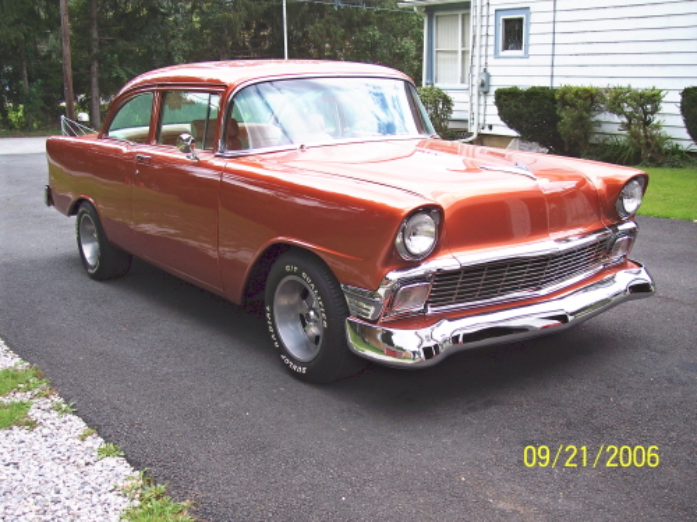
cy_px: 261
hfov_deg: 47.9
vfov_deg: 36.8
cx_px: 348
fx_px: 785
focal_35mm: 39
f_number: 3.4
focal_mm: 8
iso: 100
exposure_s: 1/180
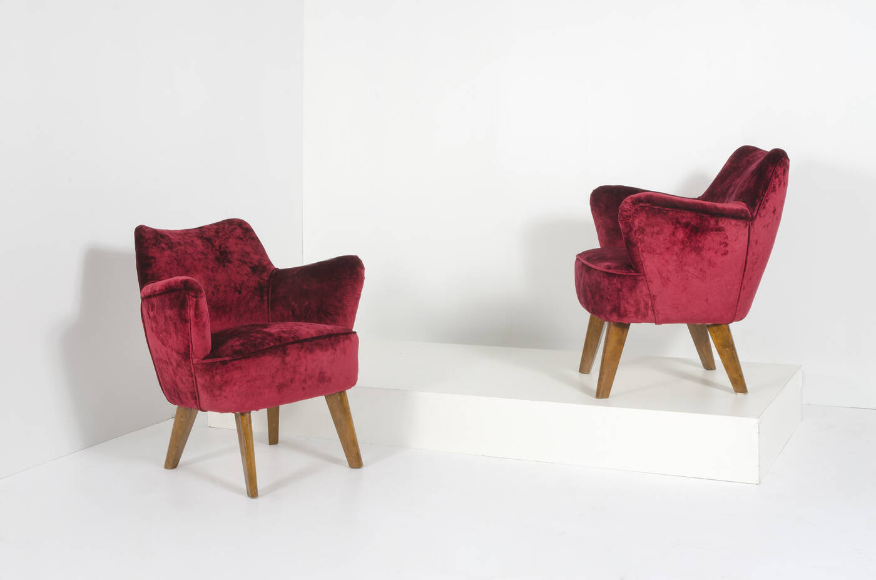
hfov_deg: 42.4
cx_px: 438
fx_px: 1129
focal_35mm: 46
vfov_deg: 28.8
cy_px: 290
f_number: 20
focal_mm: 31
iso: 125
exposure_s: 1/200
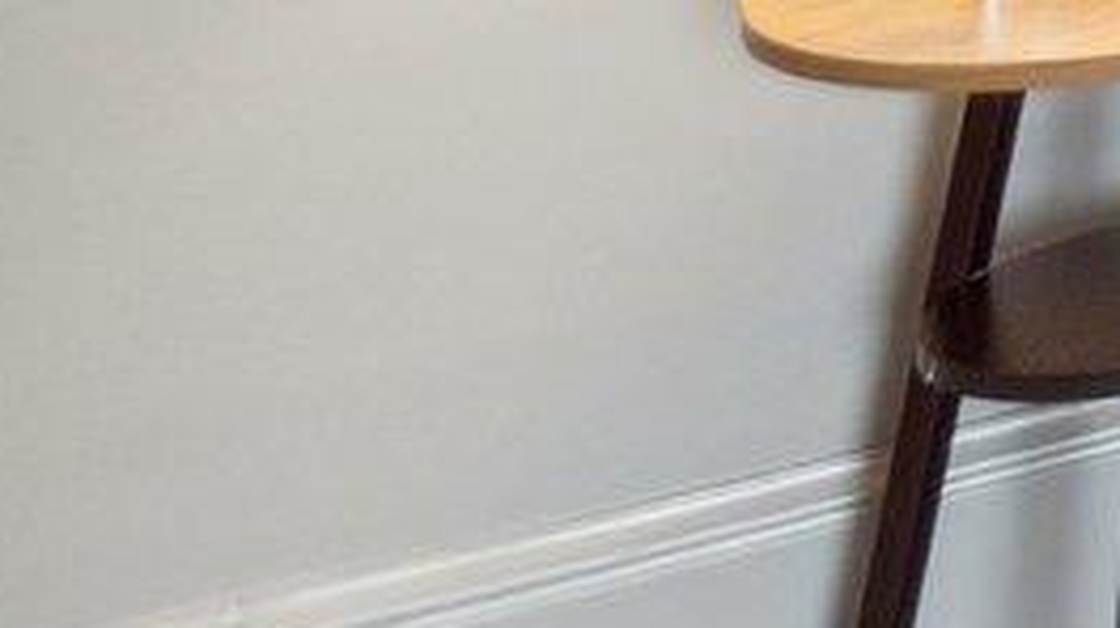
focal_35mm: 122
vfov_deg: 8.0
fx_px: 3620
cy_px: -1449
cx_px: 4077
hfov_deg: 9.2
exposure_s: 1/6
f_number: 7.1
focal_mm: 10
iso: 200
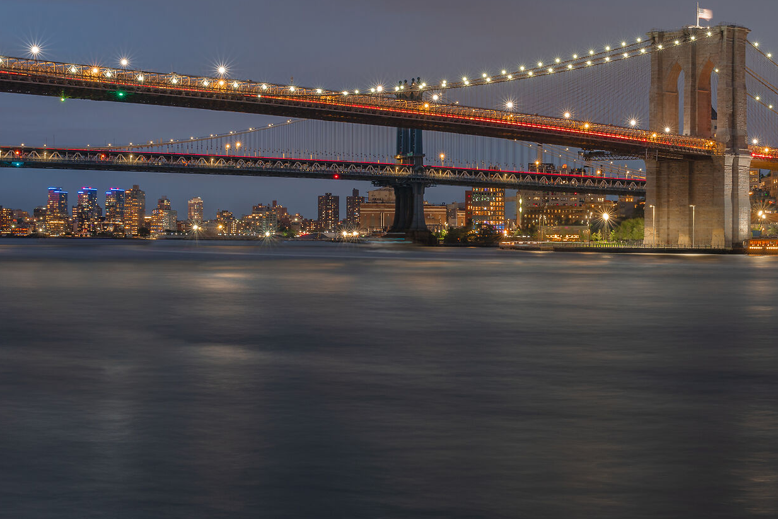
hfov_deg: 27.7
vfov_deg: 19.5
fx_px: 1513
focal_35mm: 70
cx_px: 718
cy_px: 248
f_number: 11
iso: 100
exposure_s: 4
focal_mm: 36
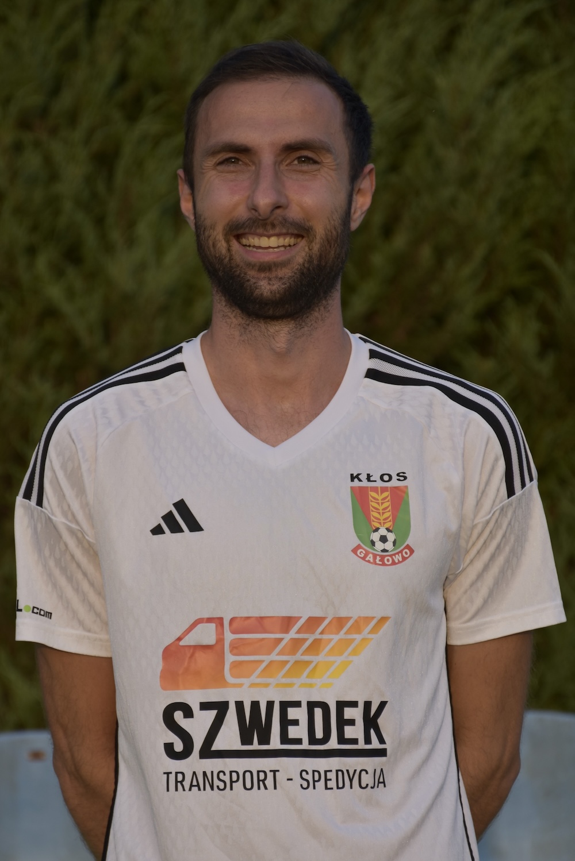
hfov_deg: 8.7
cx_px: 288
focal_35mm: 157
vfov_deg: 13.1
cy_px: 430
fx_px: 3759
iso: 125
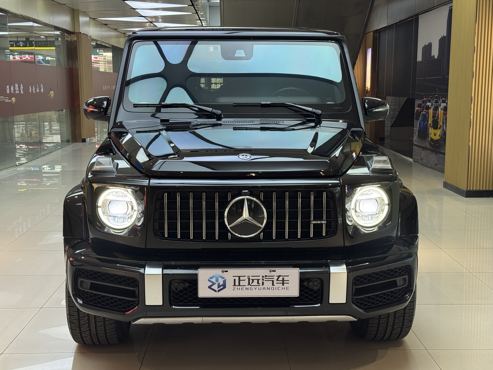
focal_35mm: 48
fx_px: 684
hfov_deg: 39.7
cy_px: 185
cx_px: 246
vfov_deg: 30.3
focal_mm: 6.76
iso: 125
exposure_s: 1/53
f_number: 1.78
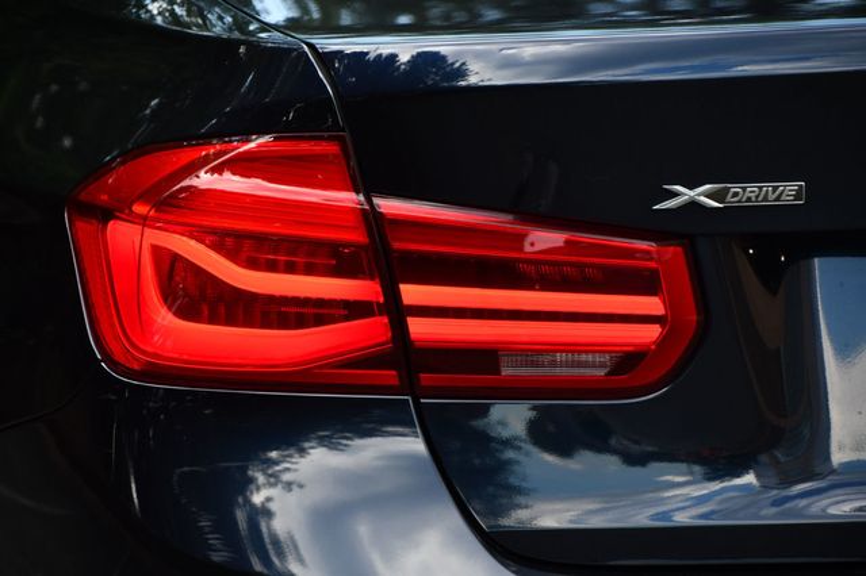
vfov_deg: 6.5
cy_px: 288
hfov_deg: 9.8
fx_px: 5049
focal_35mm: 210
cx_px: 433
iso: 400
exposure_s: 1/500
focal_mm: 140
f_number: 5.6
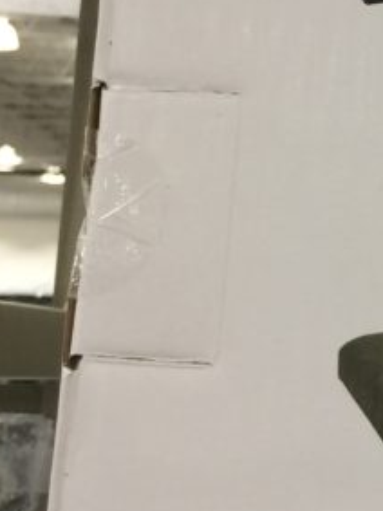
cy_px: 134
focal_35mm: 105
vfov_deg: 18.6
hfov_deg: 12.9
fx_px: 1550
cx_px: 676
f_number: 2.2
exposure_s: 1/30
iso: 80
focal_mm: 4.15
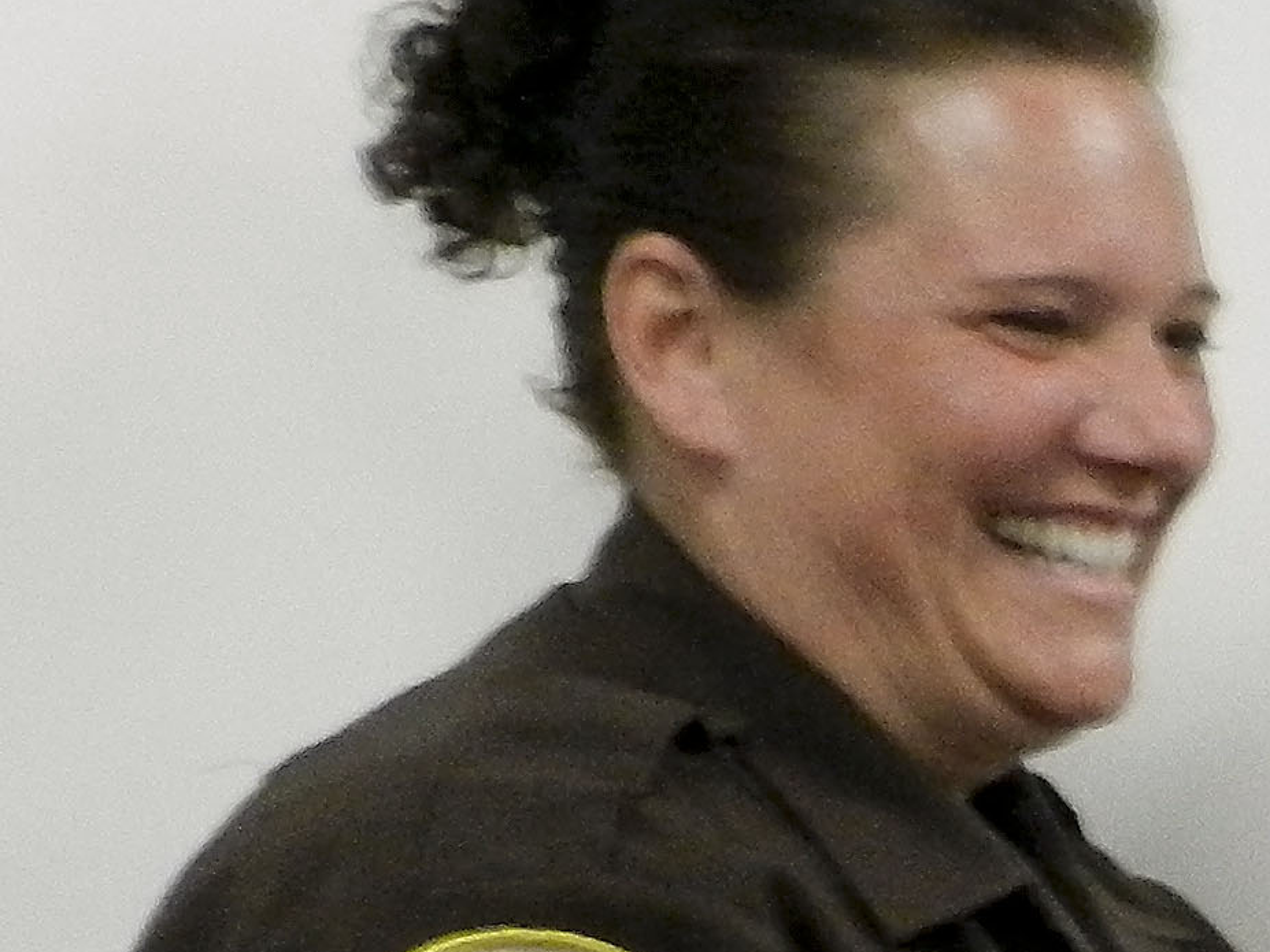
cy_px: 1559
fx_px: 6016
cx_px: 2324
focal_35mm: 164
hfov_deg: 11.2
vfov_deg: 8.8
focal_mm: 6.7
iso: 800
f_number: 5.6
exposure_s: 1/15
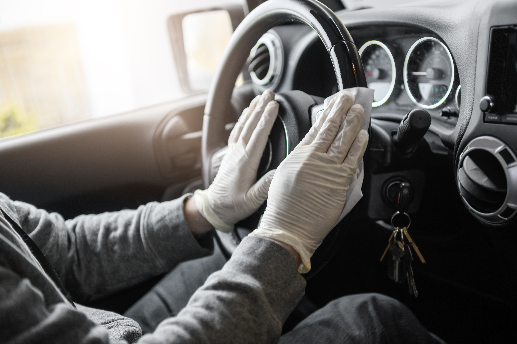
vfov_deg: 27.0
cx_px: 258
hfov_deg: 39.6
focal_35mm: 50
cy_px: 172
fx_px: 718
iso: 160
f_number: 2.8
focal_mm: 50
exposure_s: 1/160
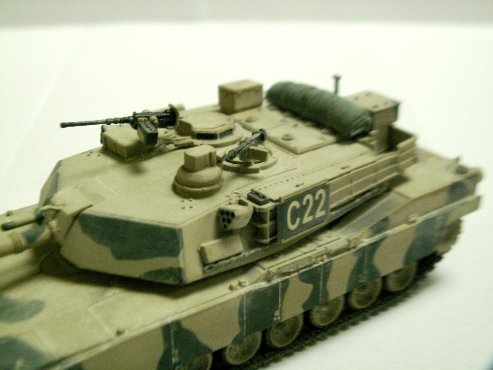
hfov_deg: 36.2
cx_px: 246
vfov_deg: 27.5
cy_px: 185
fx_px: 755
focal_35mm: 53
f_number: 3.2
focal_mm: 8.82
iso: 160
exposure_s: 1/20
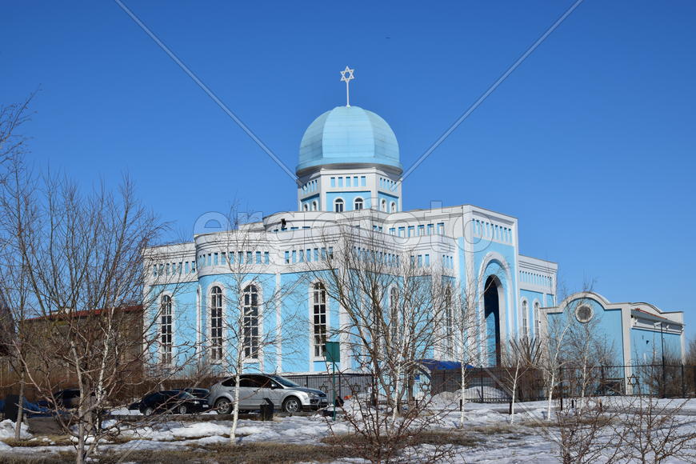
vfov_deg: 21.6
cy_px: 232
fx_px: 1218
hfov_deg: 31.9
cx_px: 348
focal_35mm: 63
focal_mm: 42
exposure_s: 1/500
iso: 100
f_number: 11
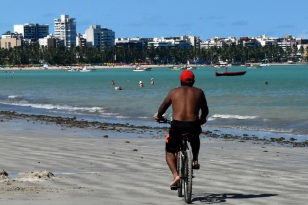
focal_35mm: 180
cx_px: 170
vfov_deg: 7.6
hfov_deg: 11.4
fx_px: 1540
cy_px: 128
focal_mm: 36
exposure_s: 1/1600
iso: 400
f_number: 7.1
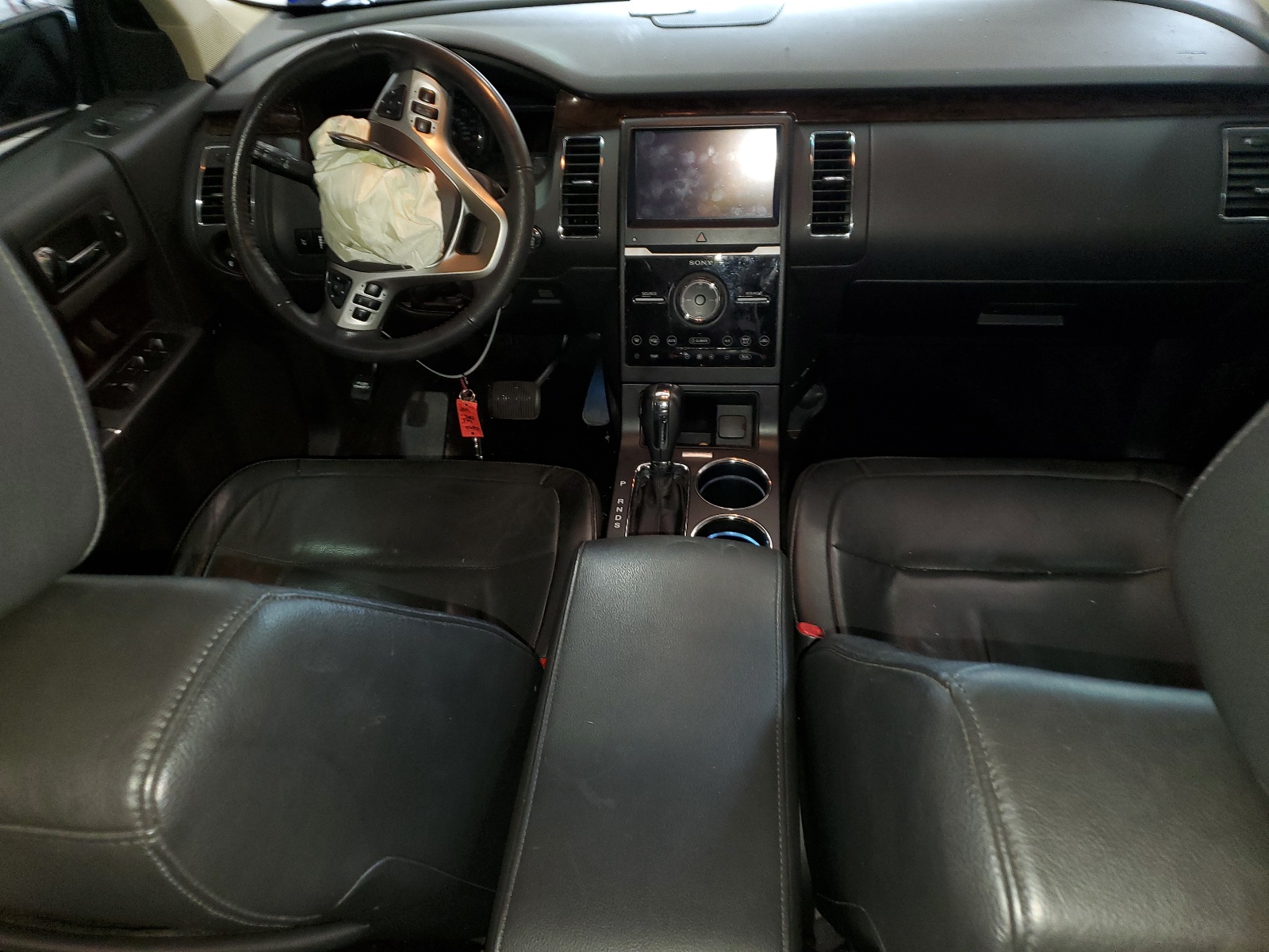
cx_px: 634
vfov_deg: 53.1
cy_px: 476
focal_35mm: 26
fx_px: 953
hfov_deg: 67.3
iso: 104
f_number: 1.5
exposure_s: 1/24
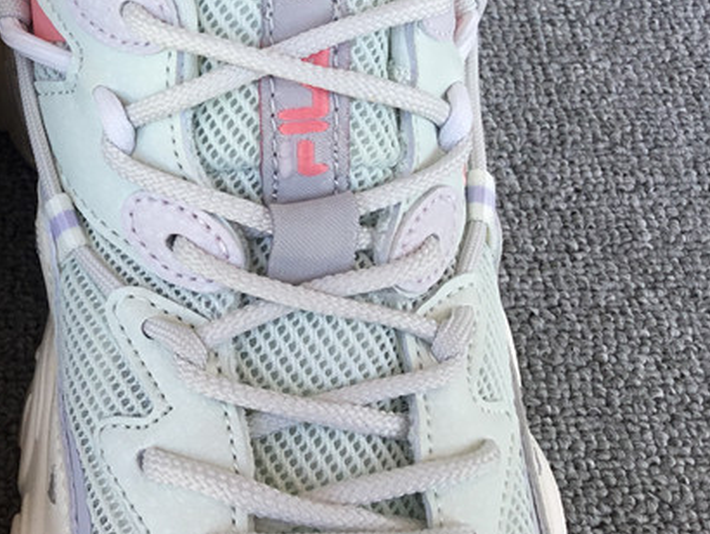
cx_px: -3
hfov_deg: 26.9
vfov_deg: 21.2
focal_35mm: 68
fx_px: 1396
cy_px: 49
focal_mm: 3.3
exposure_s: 1/281
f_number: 2.4
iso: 25
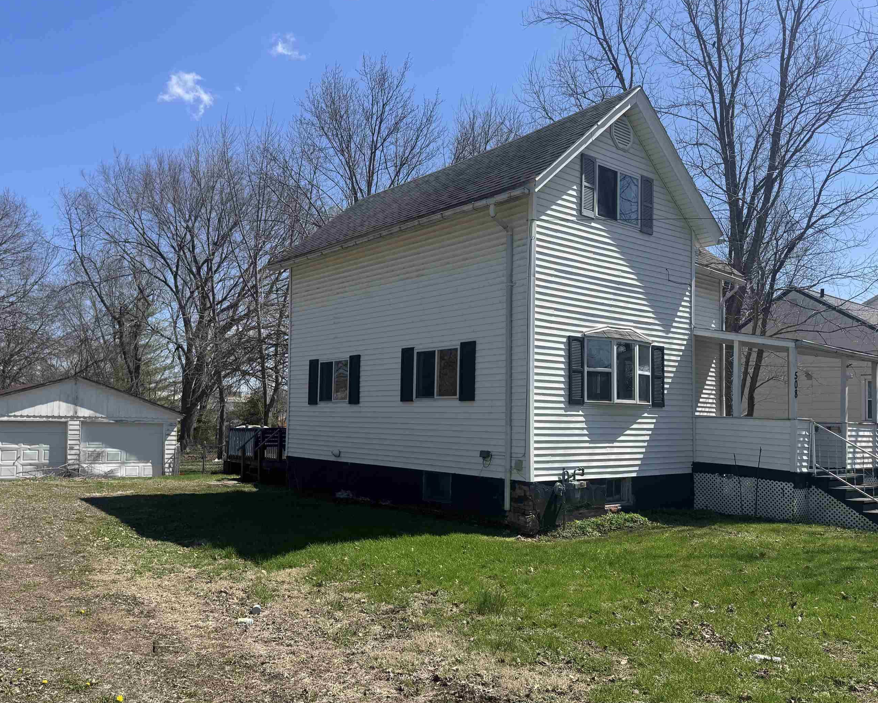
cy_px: 384
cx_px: 420
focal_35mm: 28
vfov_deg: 51.5
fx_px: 728
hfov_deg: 62.2
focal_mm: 6.76
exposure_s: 1/3802
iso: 80
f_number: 1.78
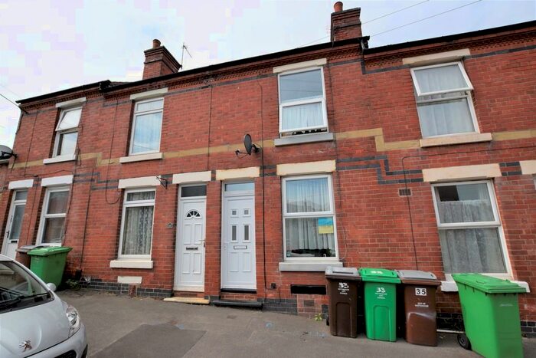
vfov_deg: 77.4
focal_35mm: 15
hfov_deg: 100.4
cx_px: 268
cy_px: 179
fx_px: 223
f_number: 10
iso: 200
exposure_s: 1/400
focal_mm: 10
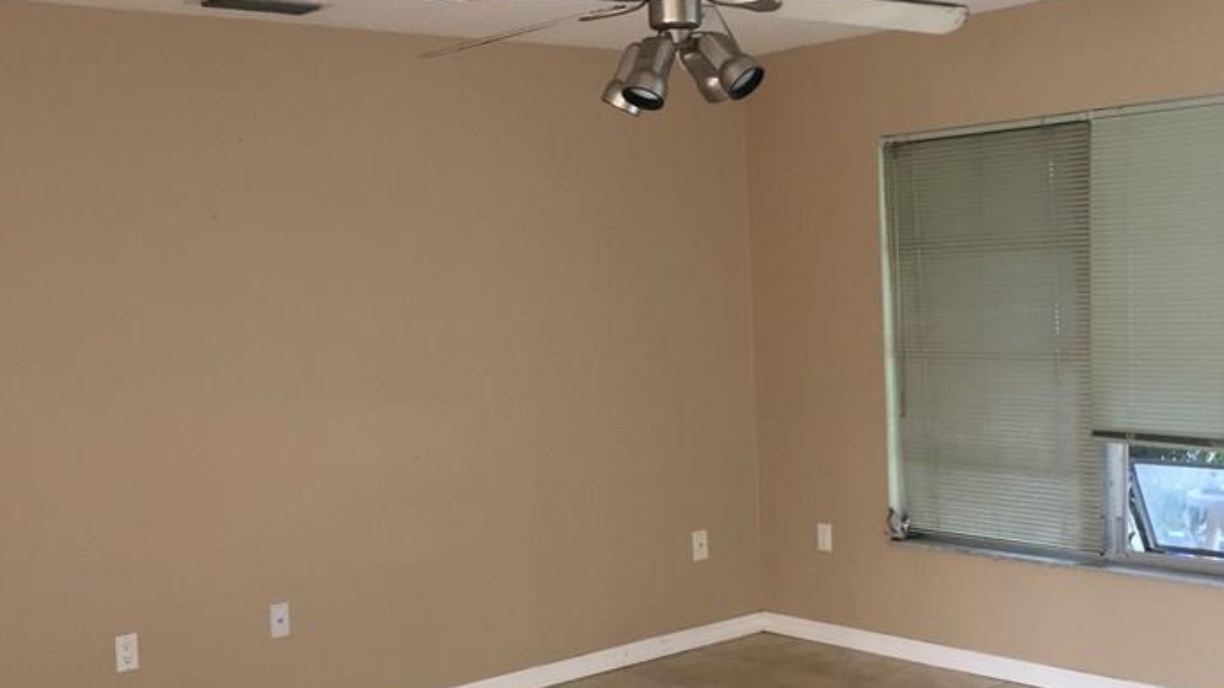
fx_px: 1525
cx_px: 656
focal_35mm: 47
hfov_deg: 43.7
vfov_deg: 25.4
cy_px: 391
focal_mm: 4.15
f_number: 2.2
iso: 80
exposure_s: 1/30
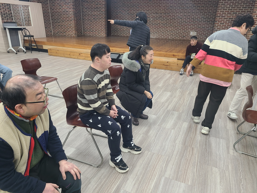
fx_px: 193
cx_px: 128
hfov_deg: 67.3
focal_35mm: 26
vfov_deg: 53.1
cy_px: 96
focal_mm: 5.4
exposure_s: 1/60
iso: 125
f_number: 1.8
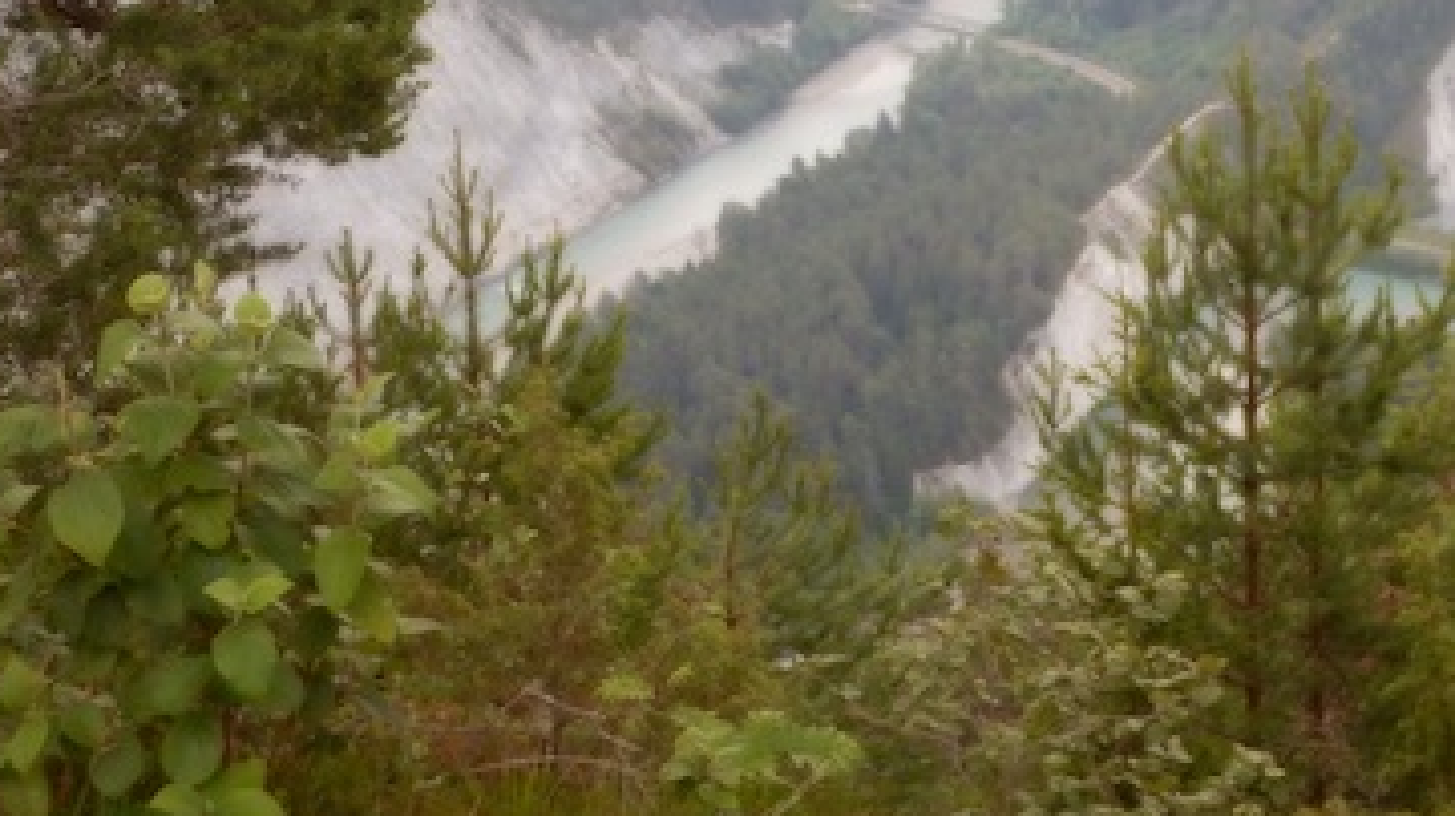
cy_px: -36
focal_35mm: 80
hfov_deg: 26.2
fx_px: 3085
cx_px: 1087
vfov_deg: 14.8
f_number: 4.3
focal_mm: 7.8
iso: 125
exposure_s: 1/200
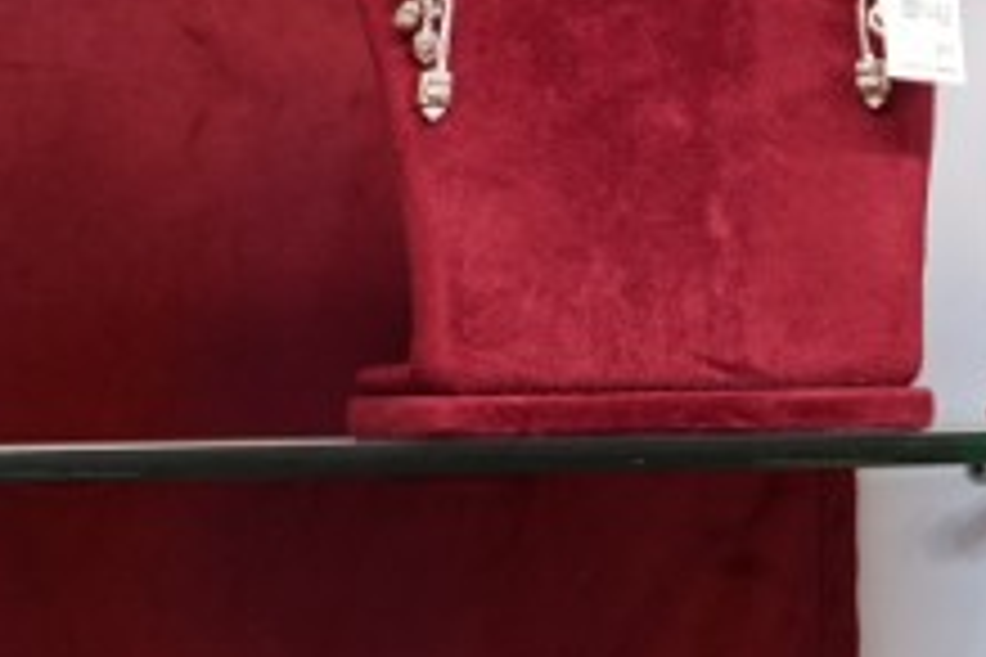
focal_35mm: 317
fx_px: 8677
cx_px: -529
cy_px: 475
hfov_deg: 6.4
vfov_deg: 4.3
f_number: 5
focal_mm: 49.6
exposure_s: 1/125
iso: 250
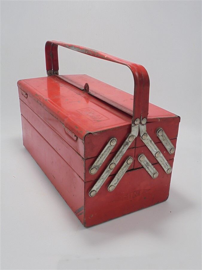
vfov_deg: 49.0
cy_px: 135
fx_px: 296
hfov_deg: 37.7
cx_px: 101
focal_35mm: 38
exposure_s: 1/50
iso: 100
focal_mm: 6.9
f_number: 4.2
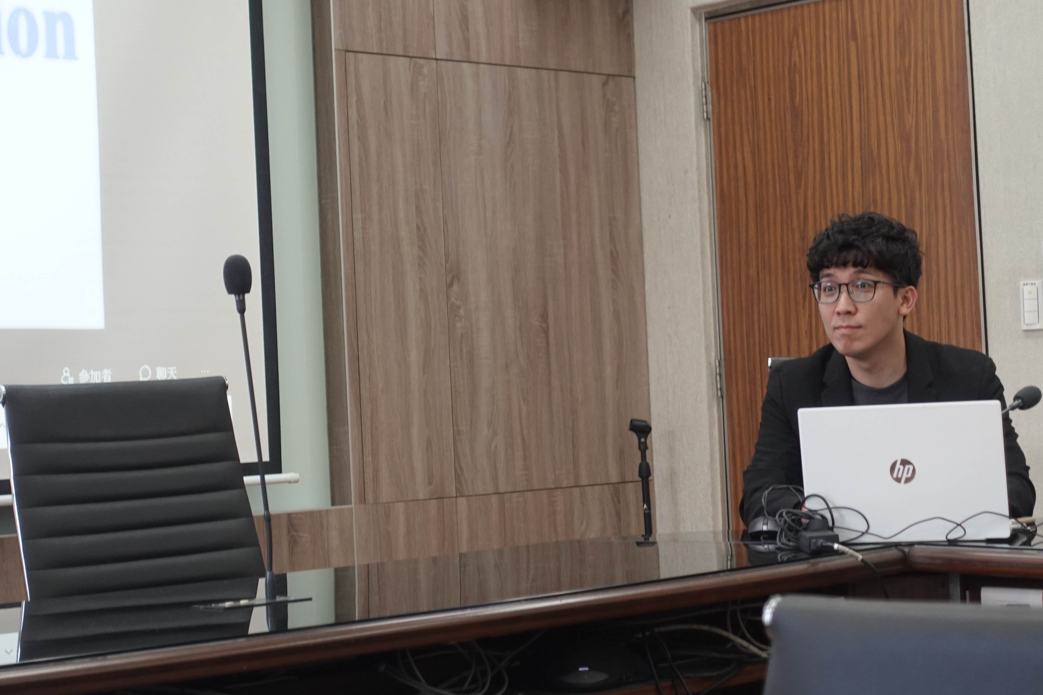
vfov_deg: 16.9
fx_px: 2346
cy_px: 329
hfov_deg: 25.0
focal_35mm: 81
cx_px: 623
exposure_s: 1/80
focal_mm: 22.38
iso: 500
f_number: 2.8
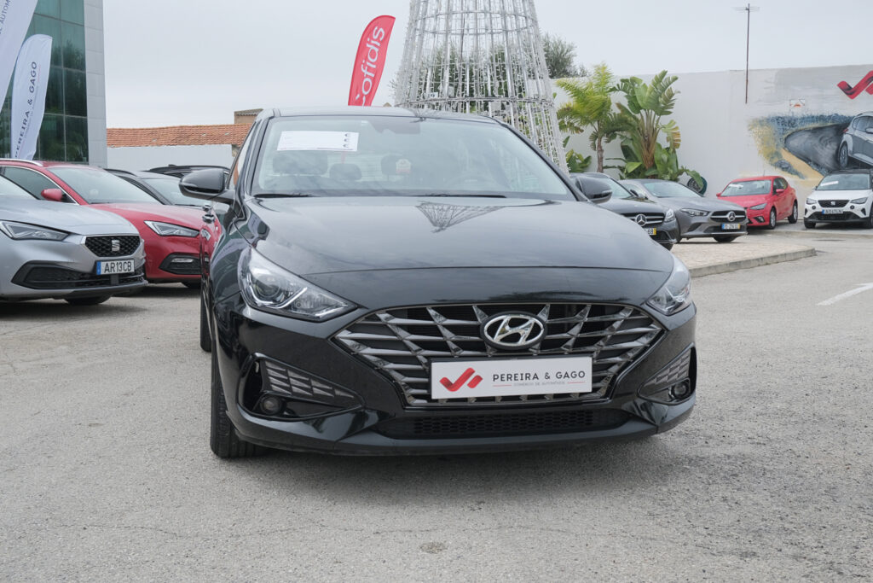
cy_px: 292
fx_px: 994
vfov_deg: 32.6
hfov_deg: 47.4
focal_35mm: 41
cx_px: 436
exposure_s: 1/250
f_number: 9
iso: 400
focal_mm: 27.1
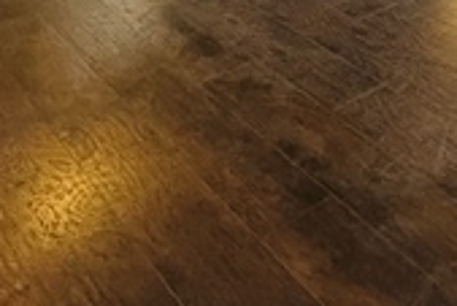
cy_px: -252
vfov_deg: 18.8
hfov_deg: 28.6
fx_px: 699
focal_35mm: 55
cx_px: 617
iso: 320
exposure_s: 1/60
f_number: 2.2
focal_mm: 2.22
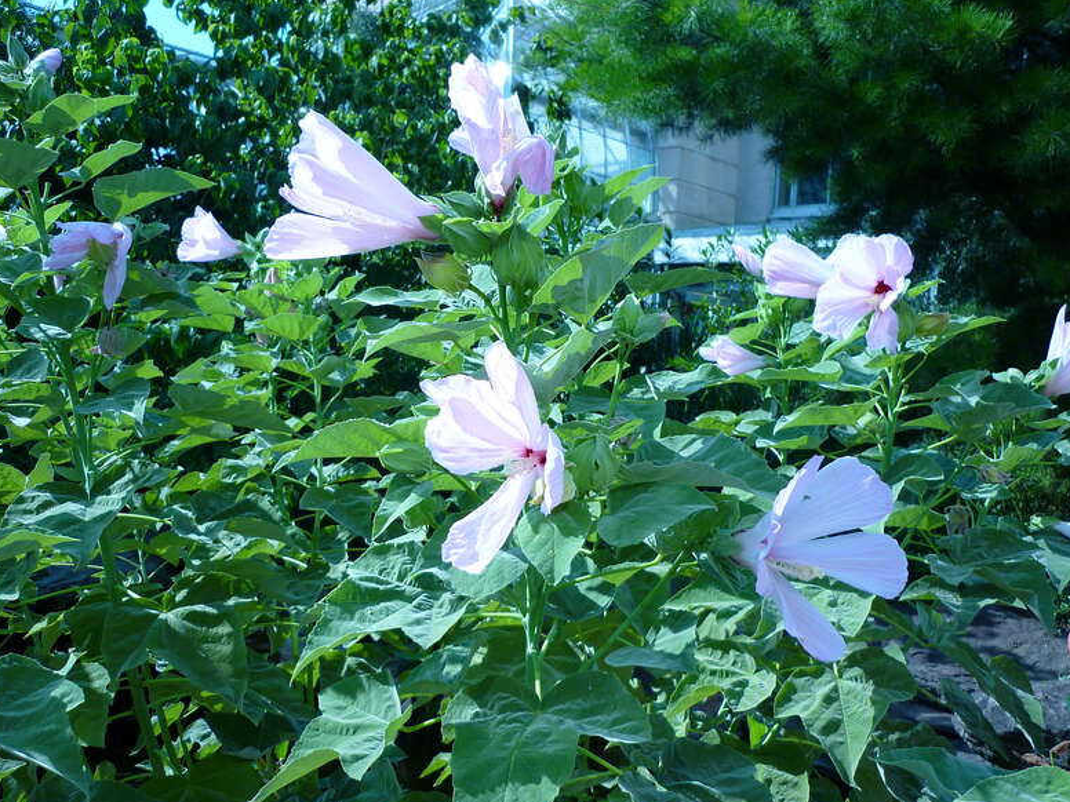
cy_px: 409
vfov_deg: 41.8
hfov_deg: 54.0
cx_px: 521
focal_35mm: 34
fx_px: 1051
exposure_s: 1/800
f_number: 2.8
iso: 80
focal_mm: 5.5
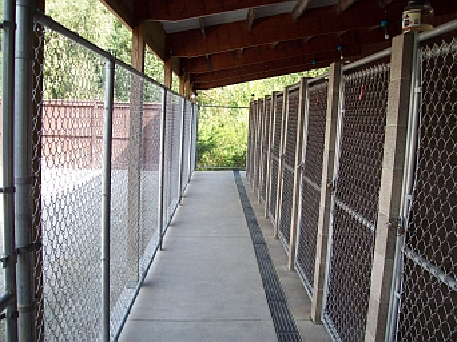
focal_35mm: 36
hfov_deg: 51.4
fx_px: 475
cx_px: 228
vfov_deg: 39.6
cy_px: 171
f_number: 2.7
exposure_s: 1/198
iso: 80
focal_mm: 6
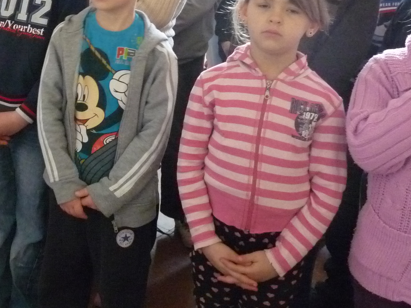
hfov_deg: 31.5
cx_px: 10
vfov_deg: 25.0
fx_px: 677
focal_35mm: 57
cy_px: 37
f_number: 2.8
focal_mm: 4.8
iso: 800
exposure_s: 1/50
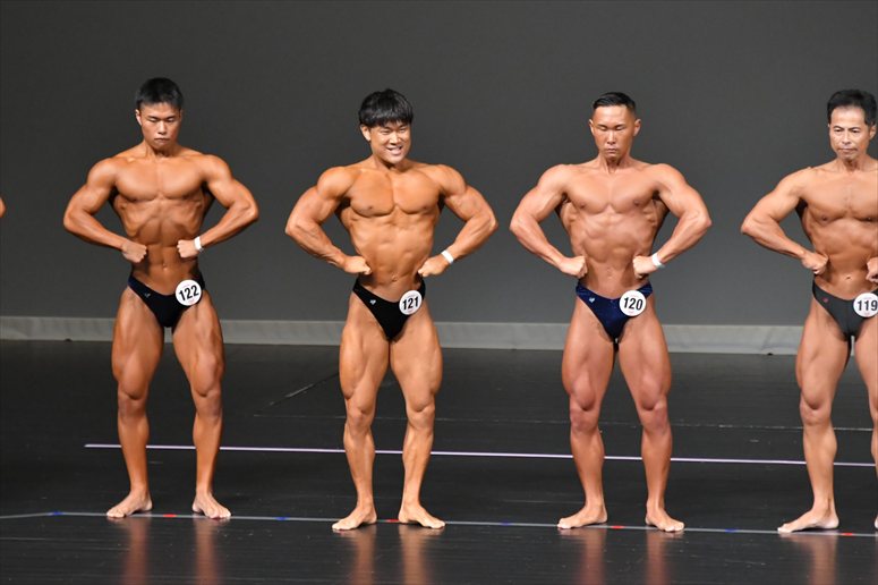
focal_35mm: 315
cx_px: 439
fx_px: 7679
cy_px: 292
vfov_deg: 4.4
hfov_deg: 6.5
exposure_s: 1/400
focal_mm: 210
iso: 5000
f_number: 5.6
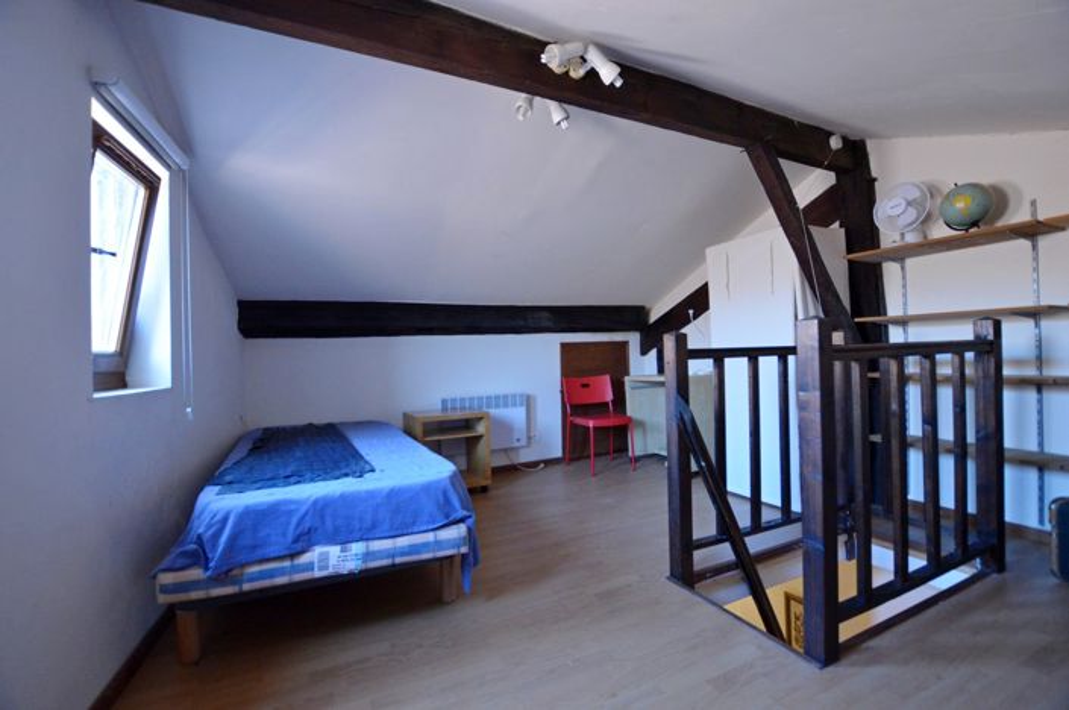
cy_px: 355
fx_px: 445
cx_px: 534
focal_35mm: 15
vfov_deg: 77.2
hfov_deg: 100.5
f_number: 3.5
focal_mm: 10
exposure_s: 1/60
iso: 1600
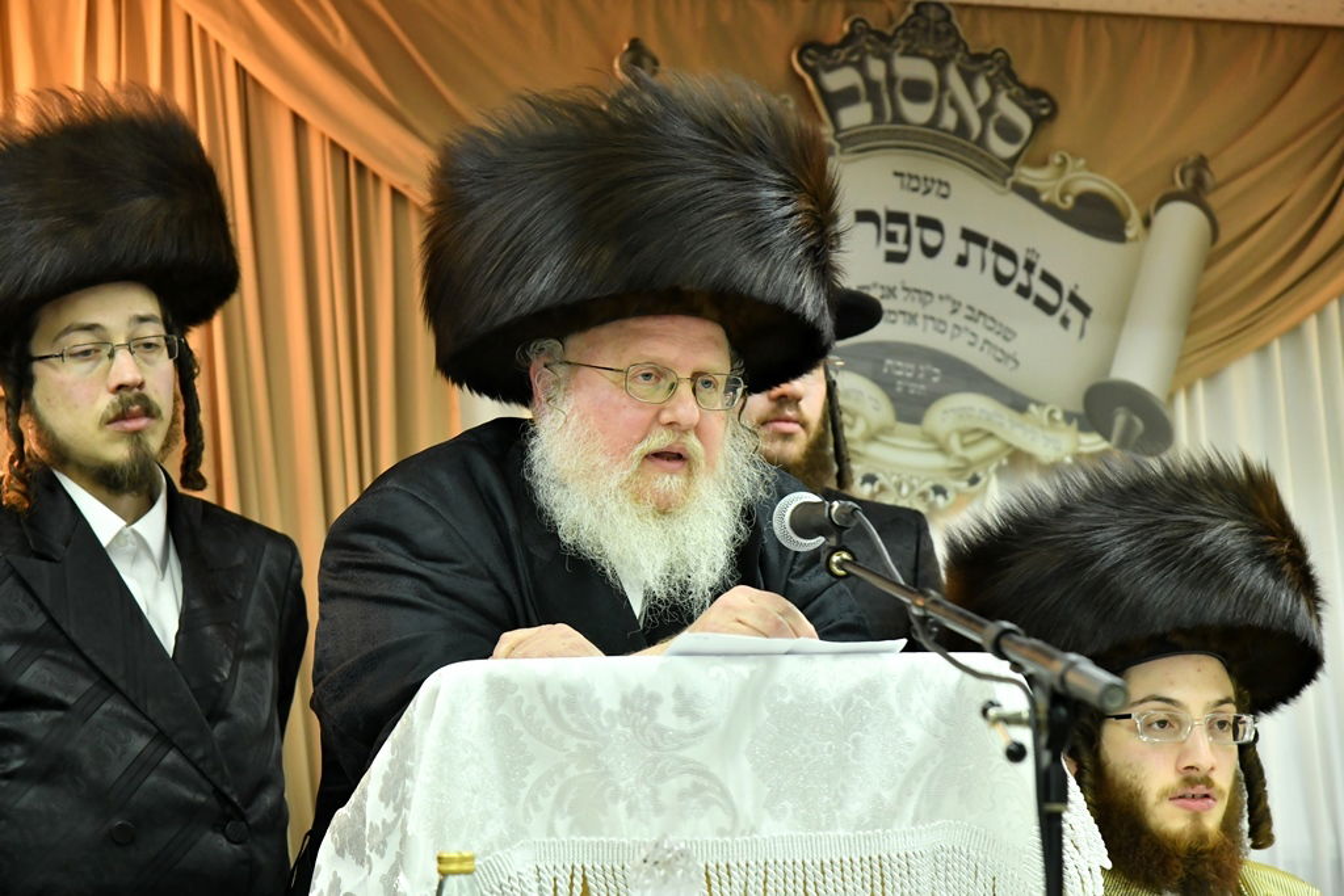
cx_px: 672
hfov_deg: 20.8
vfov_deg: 14.0
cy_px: 448
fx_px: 3659
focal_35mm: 98
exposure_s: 1/200
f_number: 6.3
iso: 2500
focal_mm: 98
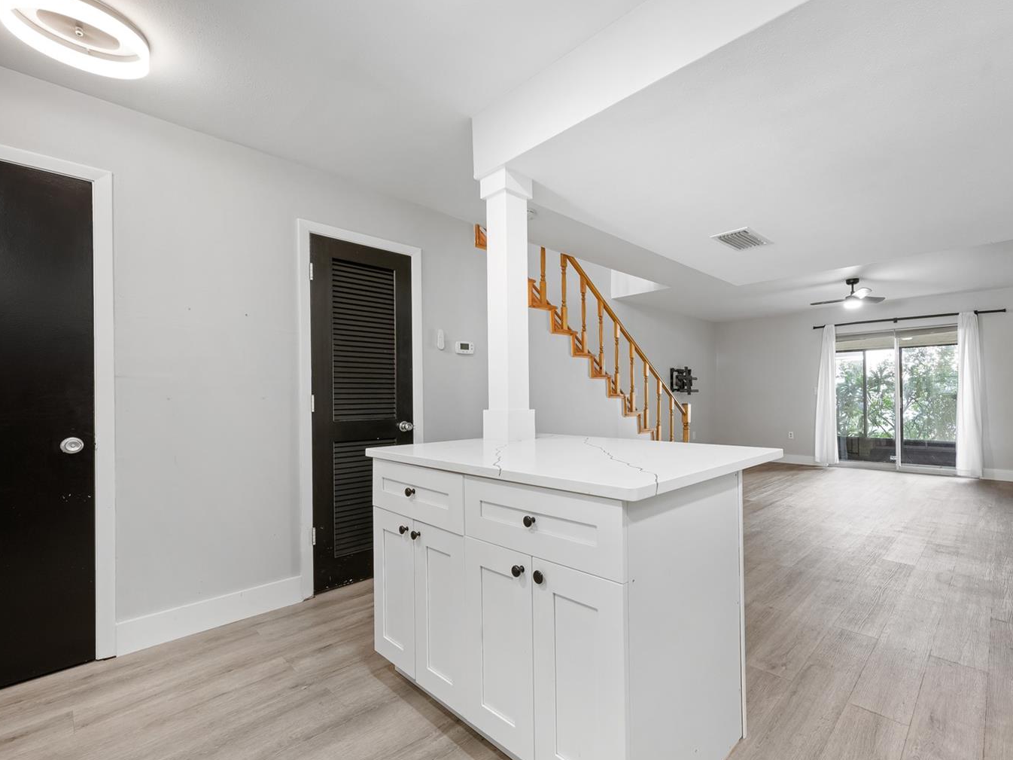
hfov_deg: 93.8
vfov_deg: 78.1
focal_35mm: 16
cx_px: 582
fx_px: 468
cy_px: 393
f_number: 8
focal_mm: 14
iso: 500
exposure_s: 1/15
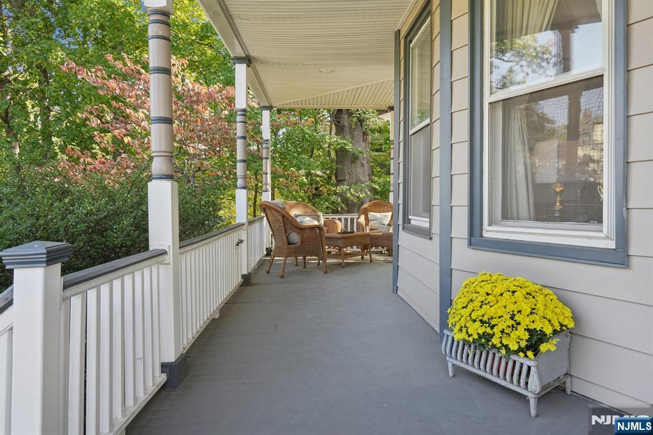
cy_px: 218
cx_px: 326
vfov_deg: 53.1
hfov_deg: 73.8
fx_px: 435
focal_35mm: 24
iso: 400
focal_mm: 24
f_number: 8
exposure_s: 1/60
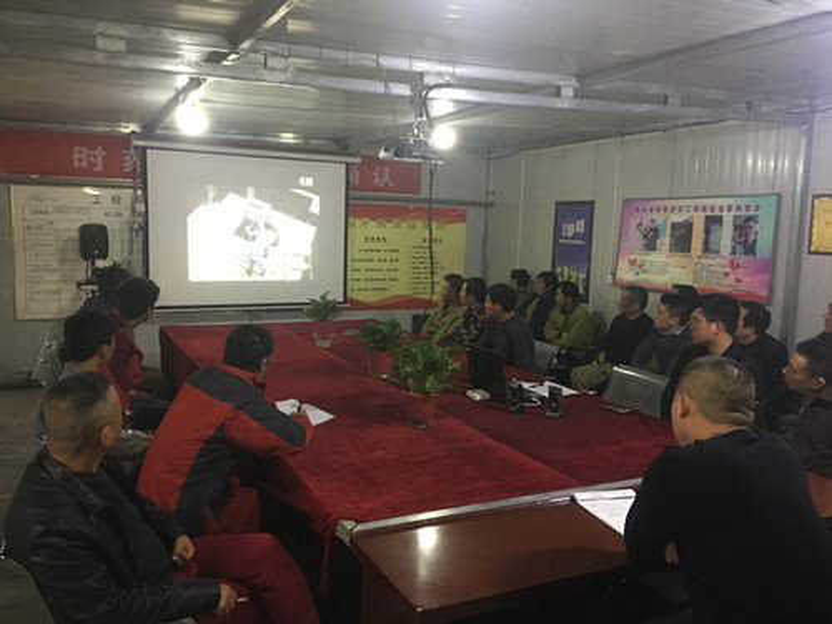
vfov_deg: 48.2
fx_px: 697
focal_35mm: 29
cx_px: 416
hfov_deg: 61.7
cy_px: 312
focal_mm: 4.15
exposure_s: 1/8
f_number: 2.2
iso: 160
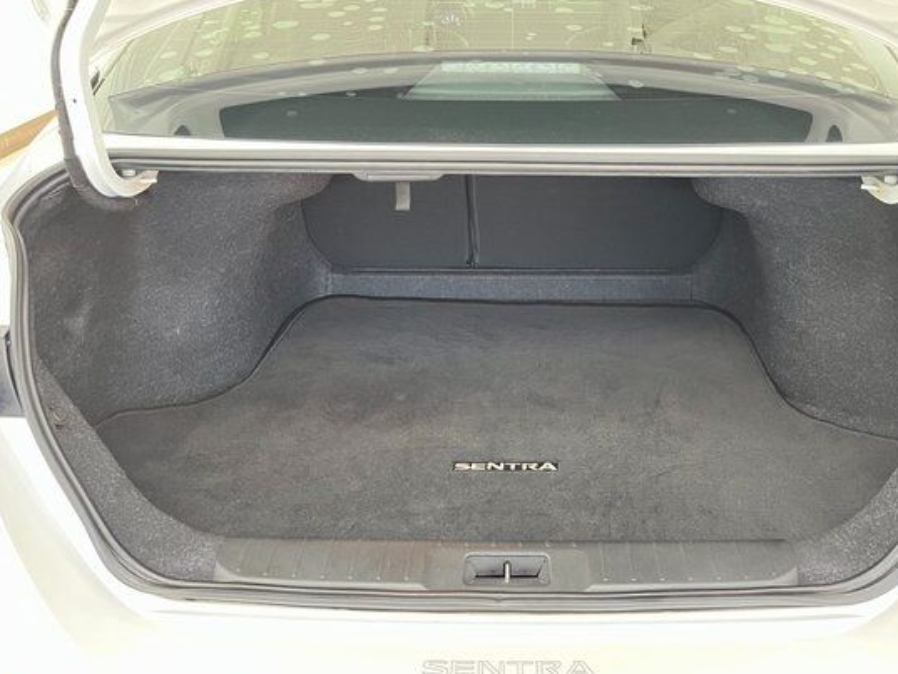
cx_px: 520
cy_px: 316
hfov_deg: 58.1
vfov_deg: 45.4
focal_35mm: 31
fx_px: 804
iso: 1000
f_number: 1.6
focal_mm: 5.1
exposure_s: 1/30
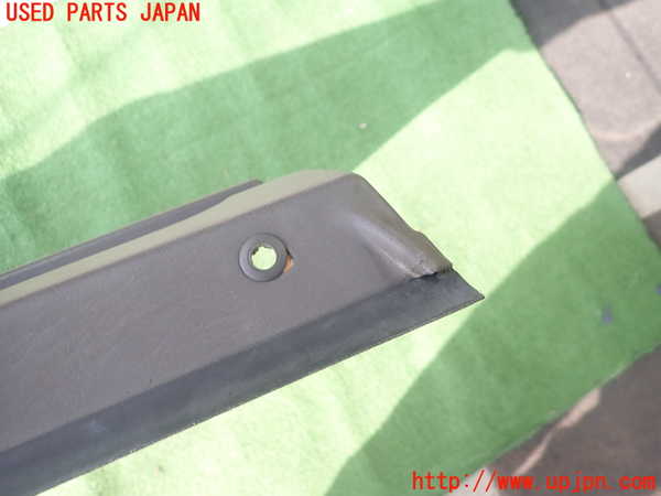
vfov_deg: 54.9
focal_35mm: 25
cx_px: 330
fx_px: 477
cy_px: 248
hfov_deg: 69.4
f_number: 2
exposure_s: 1/60
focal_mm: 4.5
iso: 160
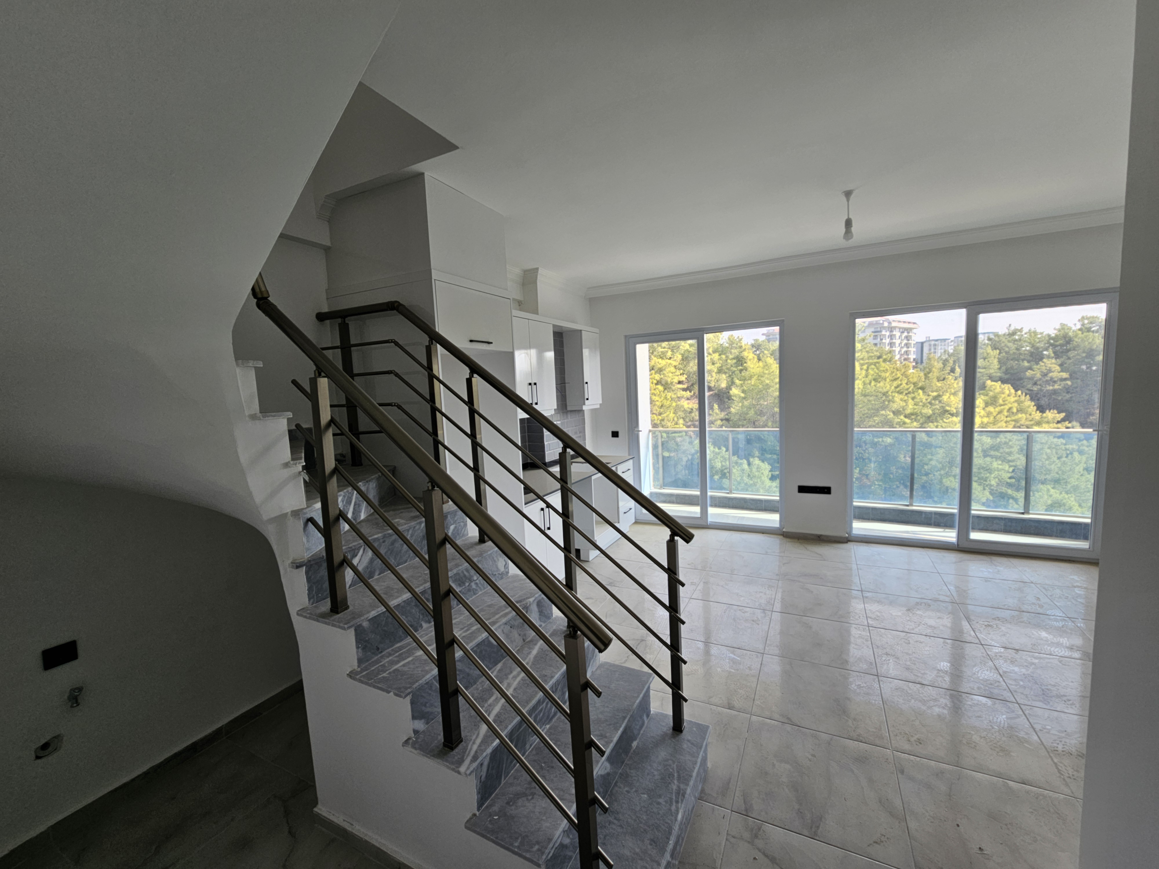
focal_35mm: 13
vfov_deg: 89.9
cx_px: 580
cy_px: 434
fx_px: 435
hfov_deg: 106.2
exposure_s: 1/203
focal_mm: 2.2
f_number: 2.2
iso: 50
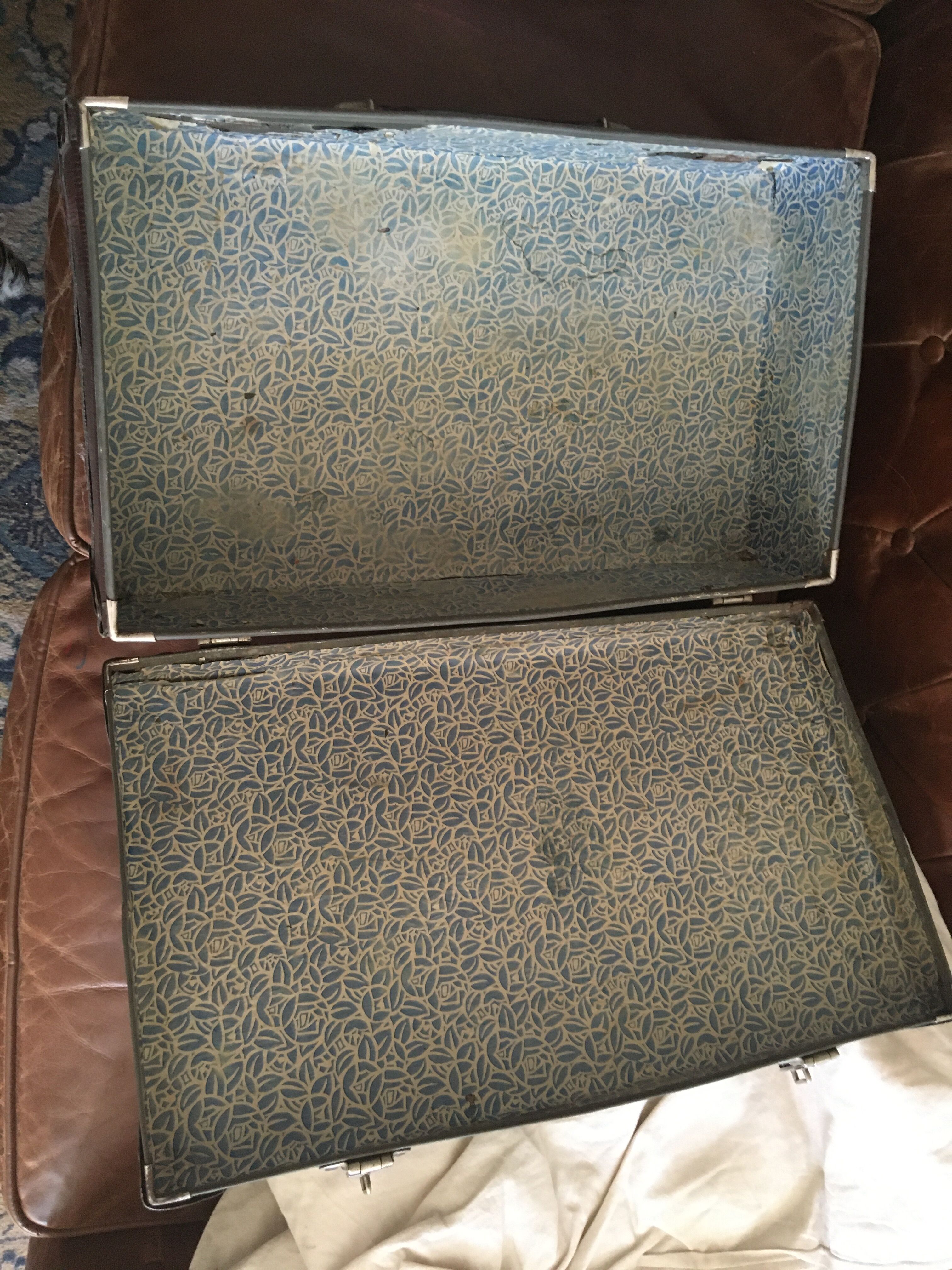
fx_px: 1063
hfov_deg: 48.2
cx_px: 476
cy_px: 635
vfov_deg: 61.7
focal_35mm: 29
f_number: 2.2
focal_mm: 4.15
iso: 200
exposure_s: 1/17
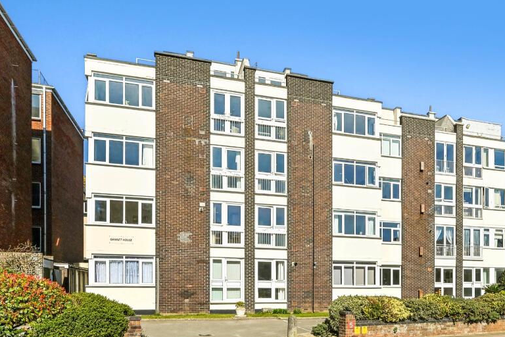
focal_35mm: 28
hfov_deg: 64.2
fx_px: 393
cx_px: 325
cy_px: 181
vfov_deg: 46.4
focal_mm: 21
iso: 400
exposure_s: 1/2500
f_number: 10
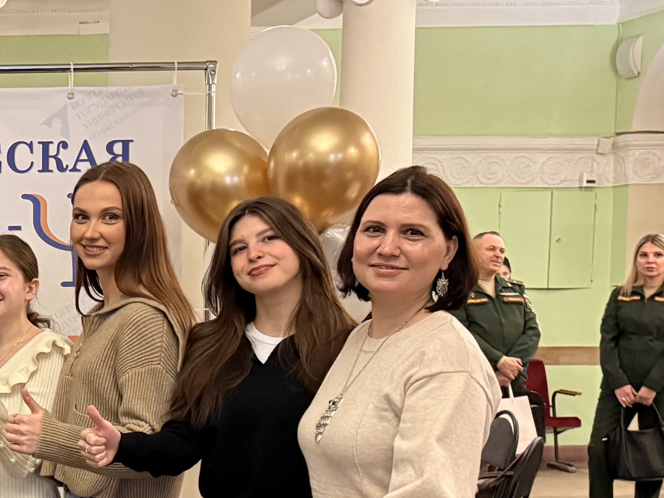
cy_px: 410
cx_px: -252
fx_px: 1477
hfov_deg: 22.1
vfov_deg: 18.9
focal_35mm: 77
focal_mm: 6.76
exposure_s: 1/50
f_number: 1.78
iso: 800
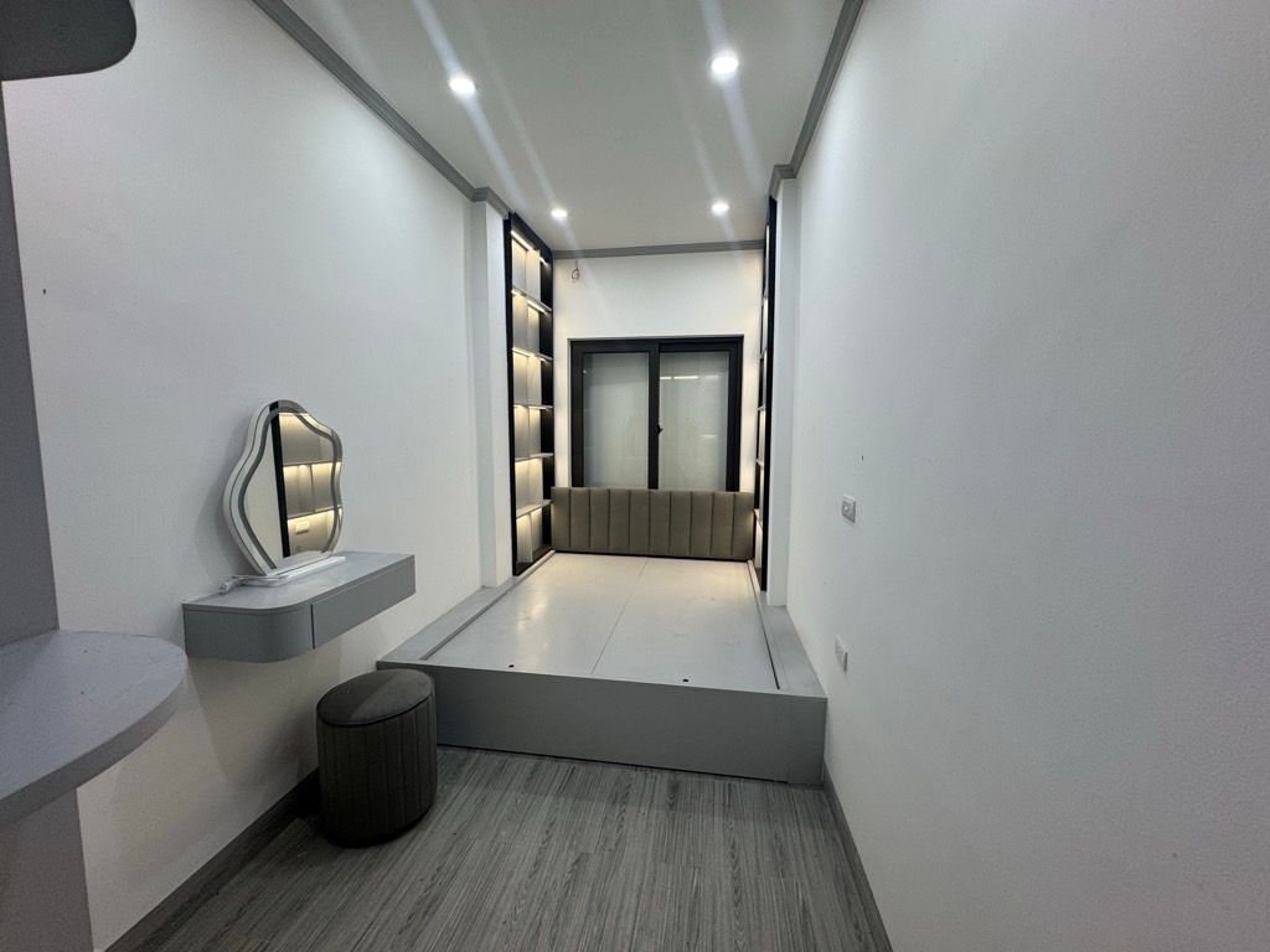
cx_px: 635
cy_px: 476
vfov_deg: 85.7
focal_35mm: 14
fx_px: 514
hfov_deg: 102.1
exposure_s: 1/100
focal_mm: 2.22
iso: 125
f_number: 2.2
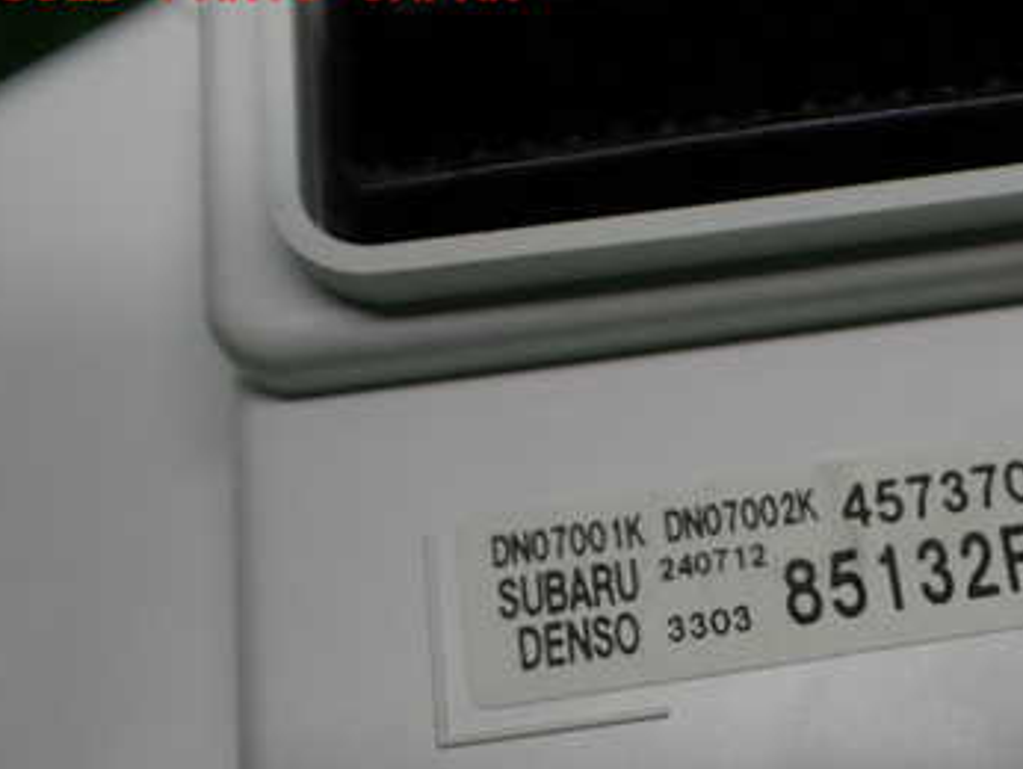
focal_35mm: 52
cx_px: 869
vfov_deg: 27.5
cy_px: 609
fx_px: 1538
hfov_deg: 35.2
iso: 125
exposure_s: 1/125
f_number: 2.3
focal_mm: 5.4
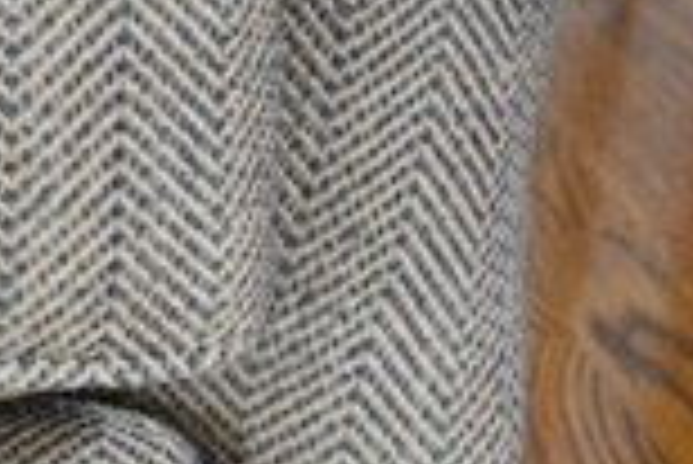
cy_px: 514
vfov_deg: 6.5
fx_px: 4046
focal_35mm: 210
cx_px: -328
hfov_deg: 9.5
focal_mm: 36
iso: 800
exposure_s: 1/40
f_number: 5
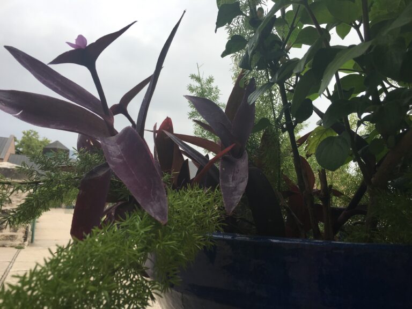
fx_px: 345
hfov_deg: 61.7
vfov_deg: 48.2
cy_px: 154
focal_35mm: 29
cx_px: 206
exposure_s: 1/1923
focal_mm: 4.15
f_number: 2.2
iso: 25
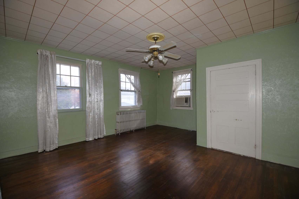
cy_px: 100
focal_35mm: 15
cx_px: 150
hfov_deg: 100.4
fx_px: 125
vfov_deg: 77.3
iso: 100
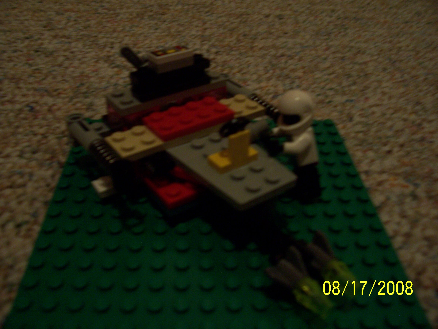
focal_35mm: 34
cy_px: 164
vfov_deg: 41.8
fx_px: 430
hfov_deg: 54.0
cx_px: 219
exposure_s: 1/8
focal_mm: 5.6
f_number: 2.7
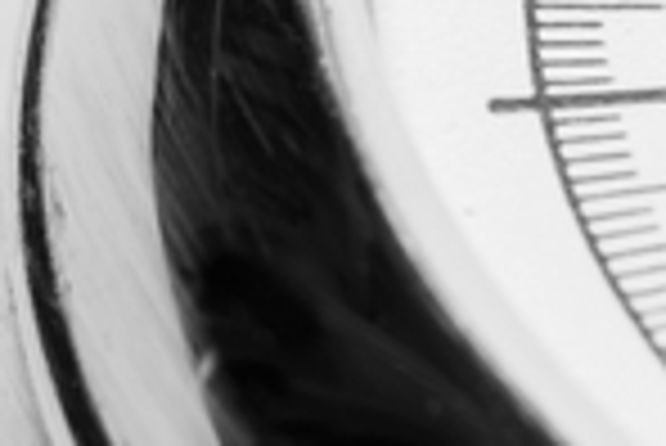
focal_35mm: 600
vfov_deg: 2.3
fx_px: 11111
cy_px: -191
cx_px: 212
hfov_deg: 3.4
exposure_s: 2
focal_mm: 105
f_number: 29
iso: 64
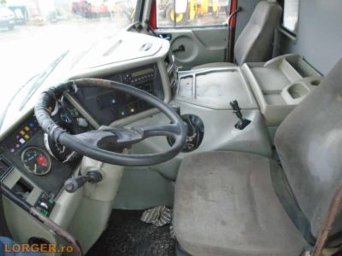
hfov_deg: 67.3
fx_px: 257
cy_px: 128
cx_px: 171
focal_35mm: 26
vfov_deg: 53.1
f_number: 3.2
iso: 640
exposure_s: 1/250
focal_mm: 4.6
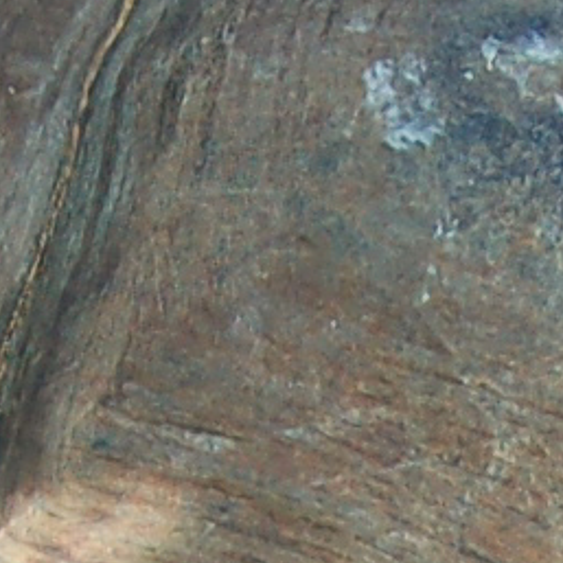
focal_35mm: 448
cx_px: 361
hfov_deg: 3.9
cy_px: 964
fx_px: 8244
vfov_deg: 3.9
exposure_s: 1/125
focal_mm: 30
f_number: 5.6
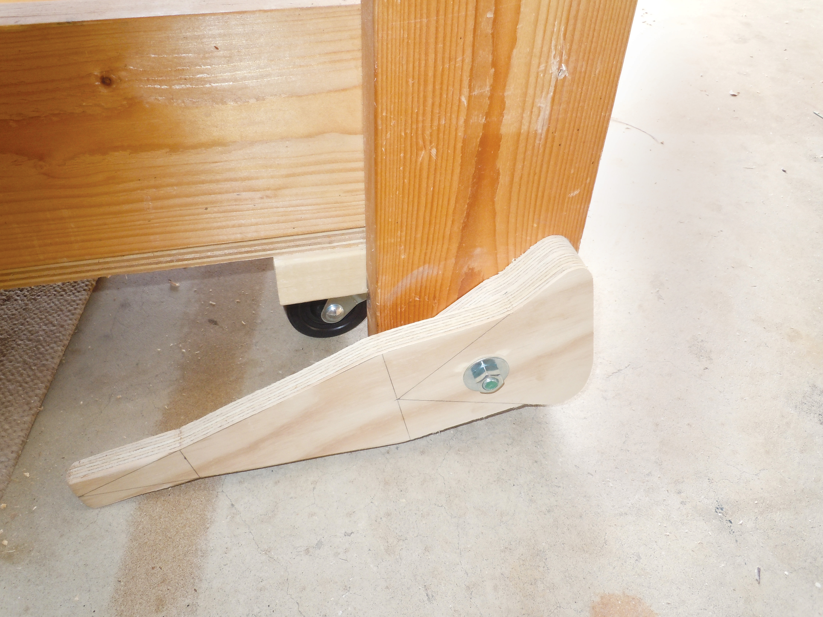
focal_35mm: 28
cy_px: 308
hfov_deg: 63.4
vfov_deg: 49.7
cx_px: 412
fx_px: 666
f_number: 3.7
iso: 200
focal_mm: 5
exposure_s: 1/25
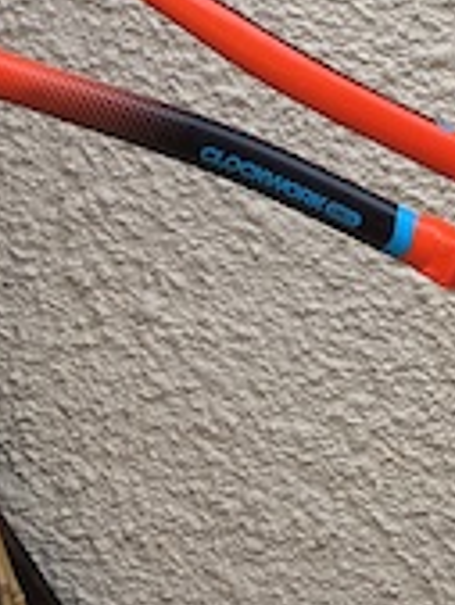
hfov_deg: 9.5
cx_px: 1150
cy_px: -68
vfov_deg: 14.1
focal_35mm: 137
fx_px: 2398
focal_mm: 4.15
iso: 25
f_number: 2.2
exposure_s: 1/117
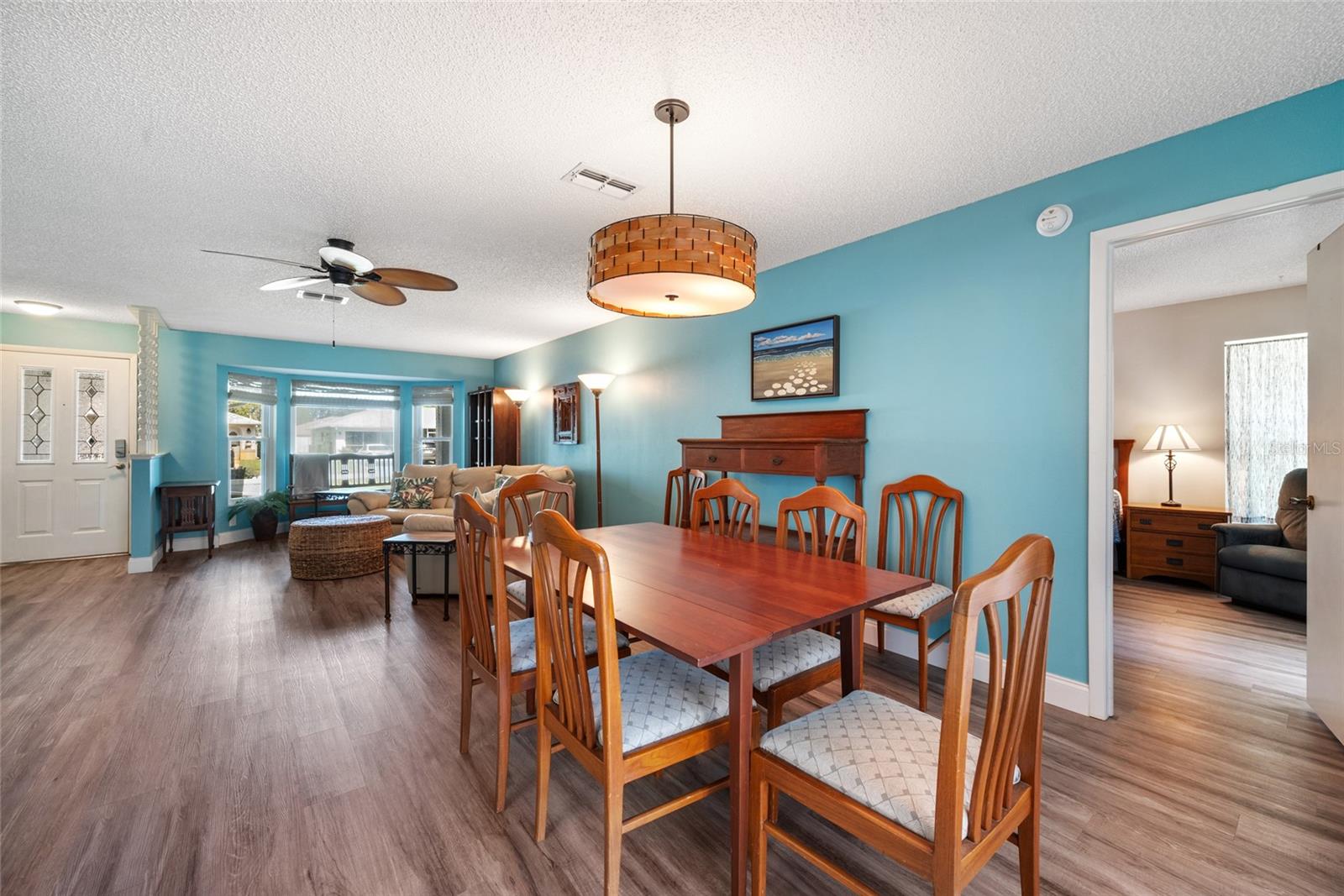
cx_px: 672
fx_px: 523
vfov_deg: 81.2
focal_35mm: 14
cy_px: 448
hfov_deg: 104.2
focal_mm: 14
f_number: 9
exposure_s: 1.6
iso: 250
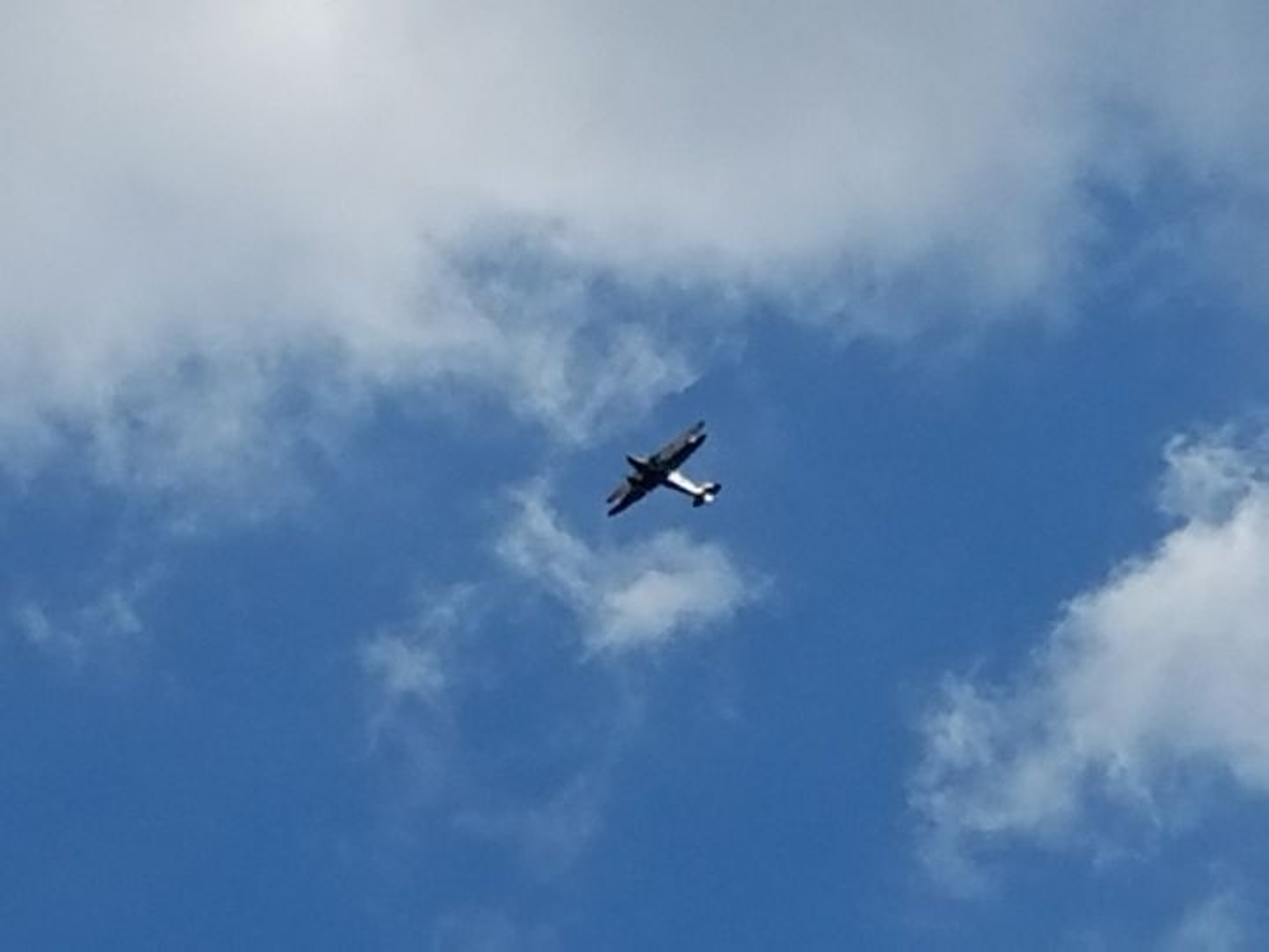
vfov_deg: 53.1
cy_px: 476
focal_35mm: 26
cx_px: 634
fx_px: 953
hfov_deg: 67.3
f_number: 1.7
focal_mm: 4.2
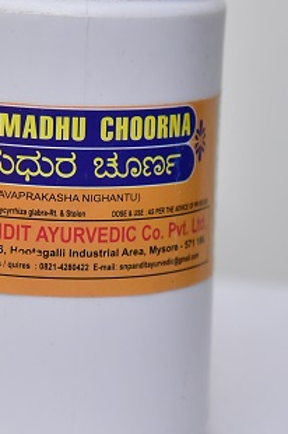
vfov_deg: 14.1
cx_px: 52
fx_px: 1756
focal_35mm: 146
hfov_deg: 9.4
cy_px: 182
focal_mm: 86
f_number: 5
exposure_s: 1/200
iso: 1600
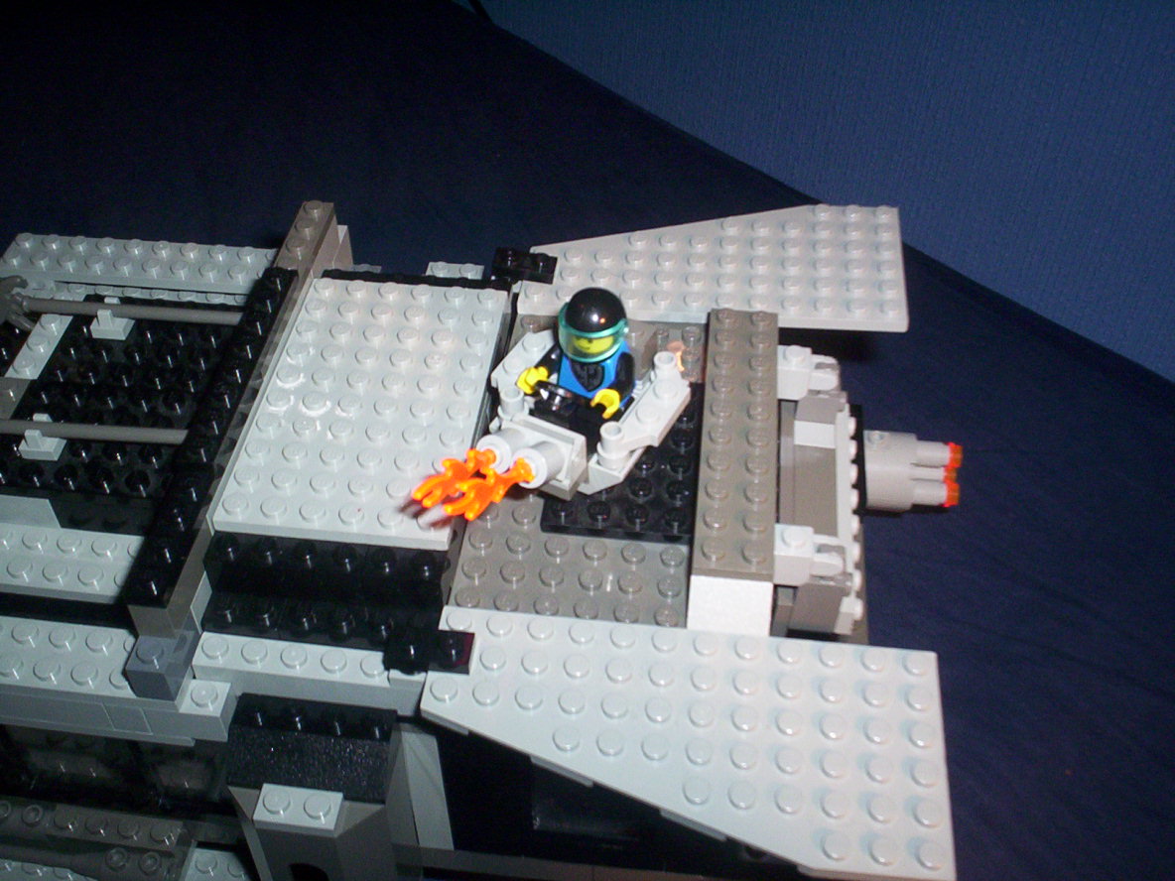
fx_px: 1290
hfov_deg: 49.0
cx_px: 588
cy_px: 440
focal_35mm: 38
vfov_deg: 37.7
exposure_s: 1/60
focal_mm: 4.99
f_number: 4.5
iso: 140
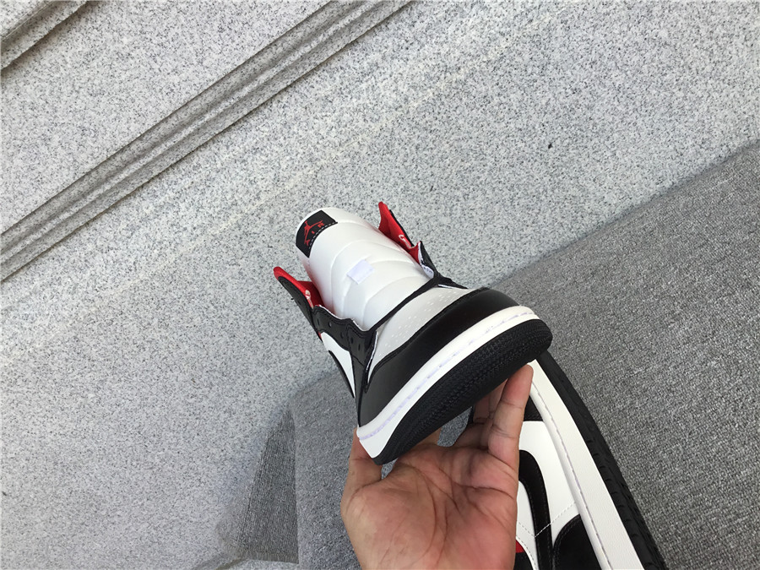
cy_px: 285
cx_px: 380
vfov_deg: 45.4
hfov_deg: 58.4
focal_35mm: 31
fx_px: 681
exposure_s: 1/525
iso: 25
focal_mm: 3.3
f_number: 2.4
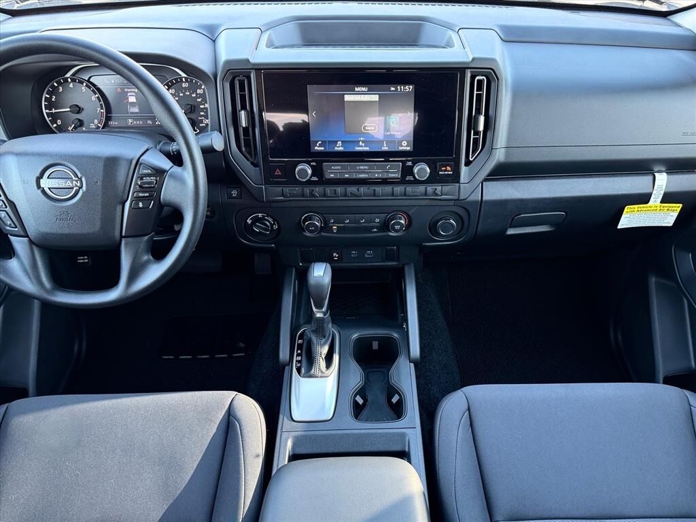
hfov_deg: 71.6
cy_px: 261
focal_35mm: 24
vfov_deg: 56.8
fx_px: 483
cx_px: 348
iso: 200
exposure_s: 1/86
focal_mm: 6.76
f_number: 1.78
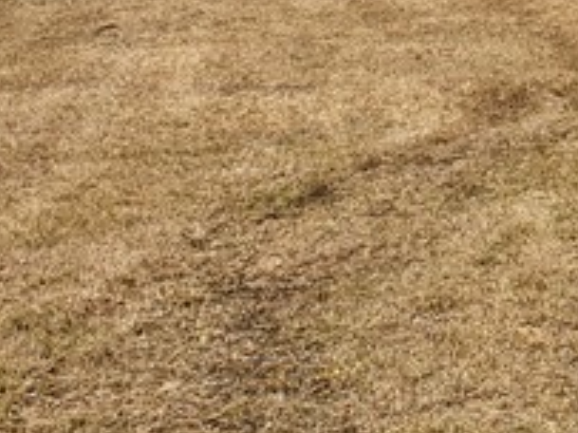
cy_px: -328
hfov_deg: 14.6
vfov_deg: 10.7
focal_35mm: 131
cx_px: 698
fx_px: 2186
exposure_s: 1/1752
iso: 50
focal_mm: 4.32
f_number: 2.4
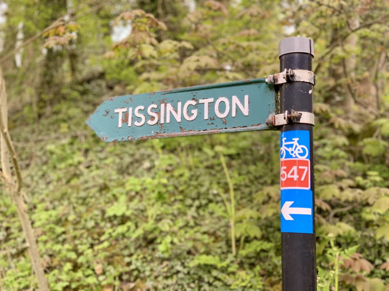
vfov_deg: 28.0
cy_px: 146
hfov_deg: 36.8
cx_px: 194
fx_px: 584
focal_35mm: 52
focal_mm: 6
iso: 64
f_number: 2.4
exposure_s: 1/122
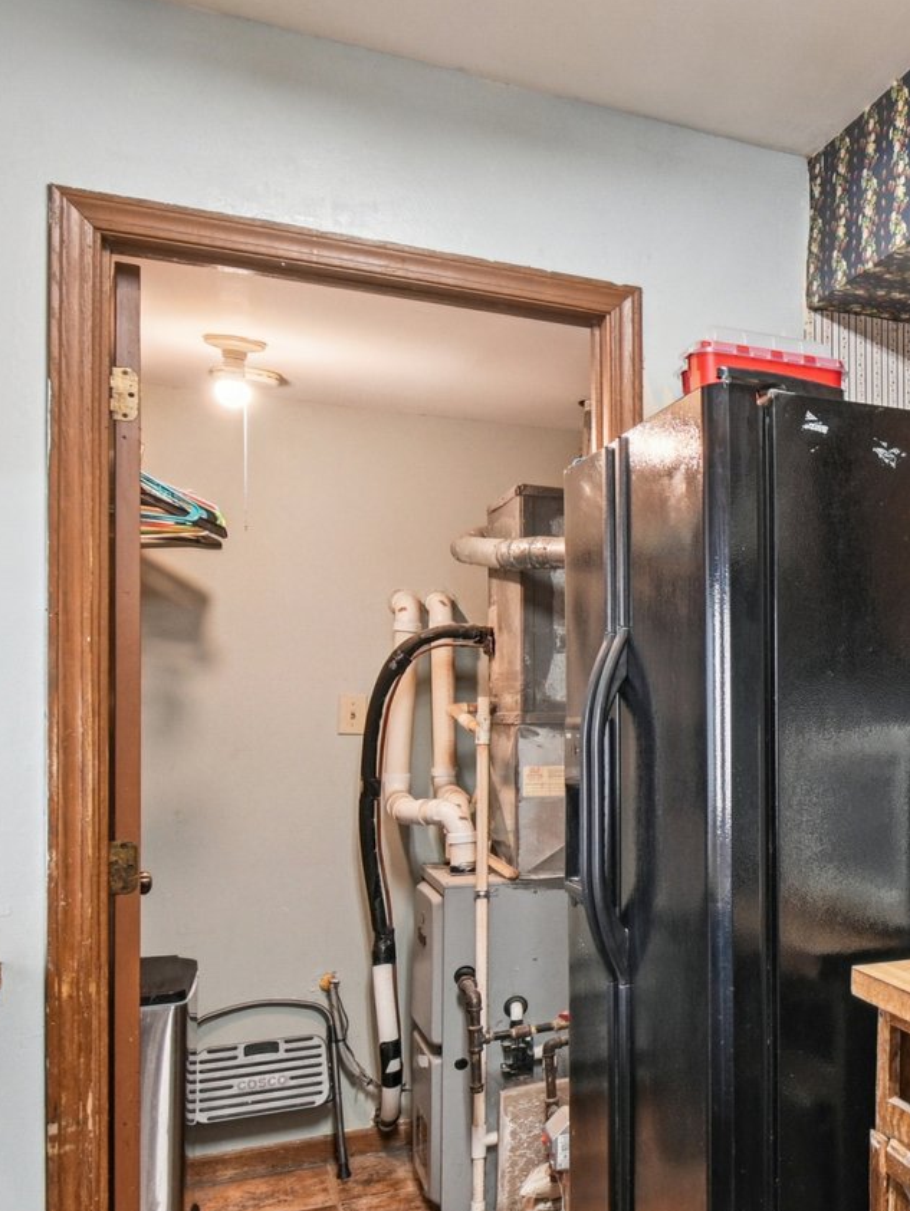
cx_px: 1117
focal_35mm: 35
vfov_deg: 52.2
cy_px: 741
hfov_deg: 32.8
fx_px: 1226
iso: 400
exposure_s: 1/5
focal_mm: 10
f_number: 8
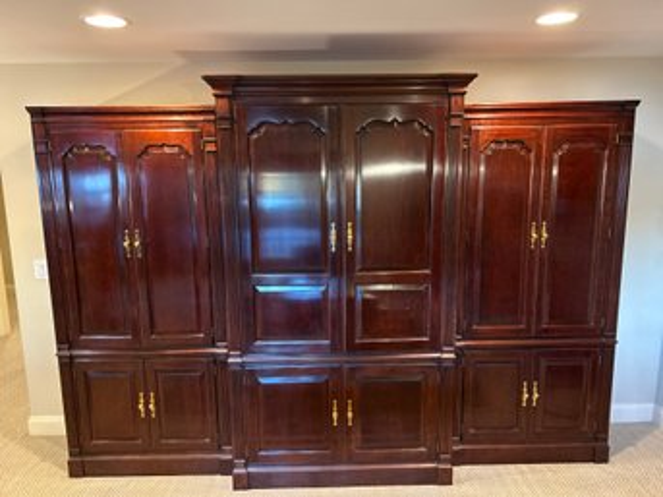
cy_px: 248
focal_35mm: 26
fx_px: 498
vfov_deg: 53.0
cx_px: 332
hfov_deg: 67.3
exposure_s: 1/40
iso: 500
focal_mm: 5.7
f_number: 1.5
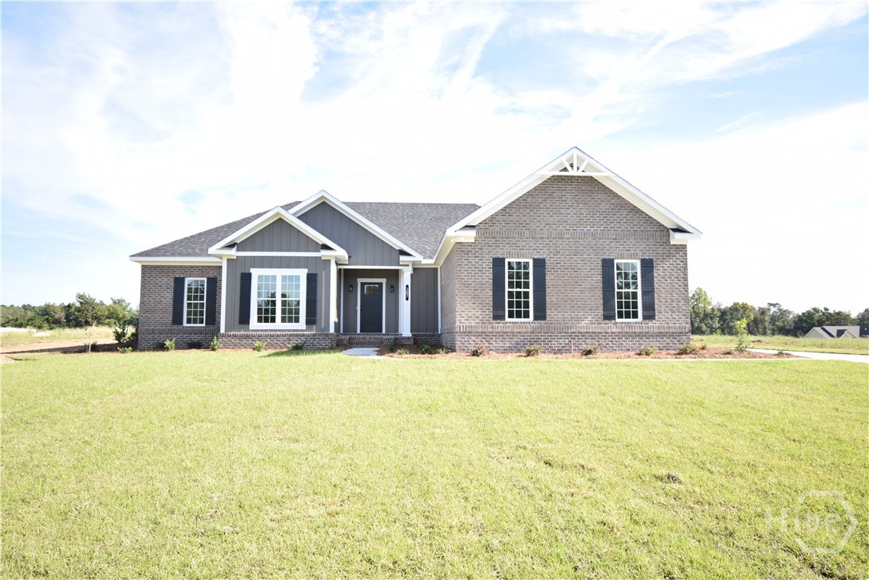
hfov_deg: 77.3
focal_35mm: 22
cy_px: 290
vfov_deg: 56.1
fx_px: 543
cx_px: 434
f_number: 5
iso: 100
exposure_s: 1/125
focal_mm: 15
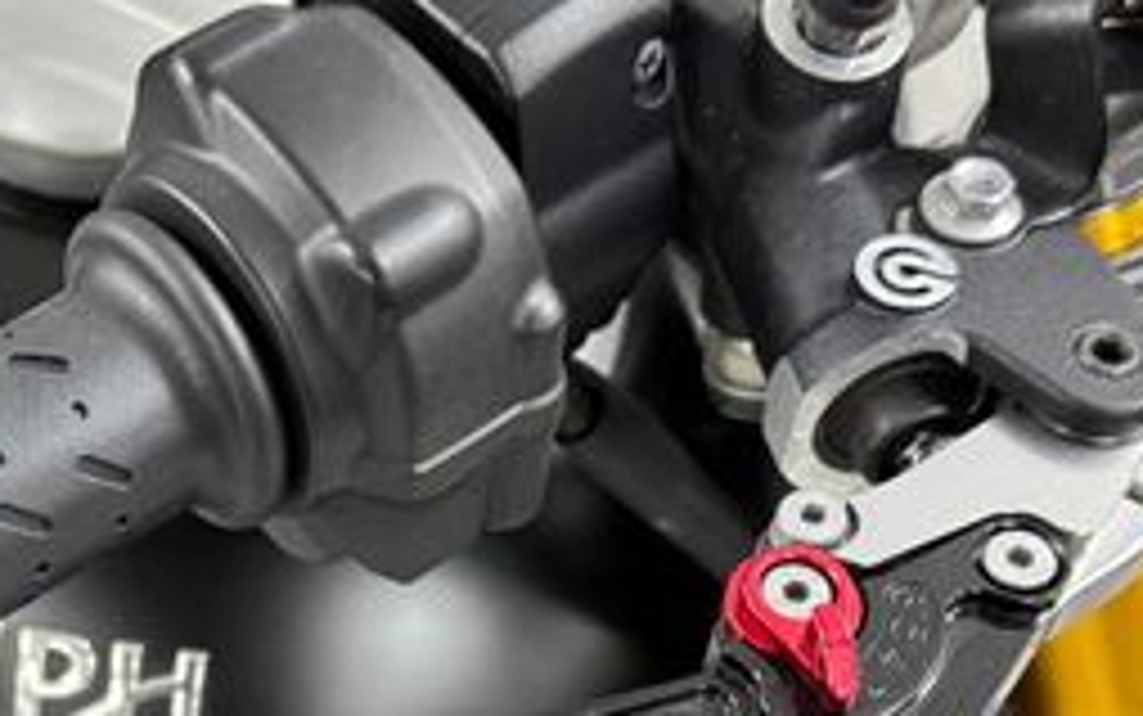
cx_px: 306
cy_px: 788
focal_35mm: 64
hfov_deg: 31.5
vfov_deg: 19.5
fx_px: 1995
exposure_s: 1/50
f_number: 1.78
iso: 500
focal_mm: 6.76
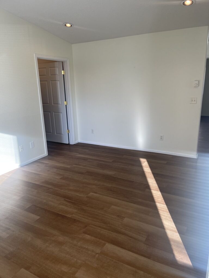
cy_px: 139
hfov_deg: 54.9
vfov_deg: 69.4
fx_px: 201
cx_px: 104
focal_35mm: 25
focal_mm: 5.1
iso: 32
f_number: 1.6
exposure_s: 1/121
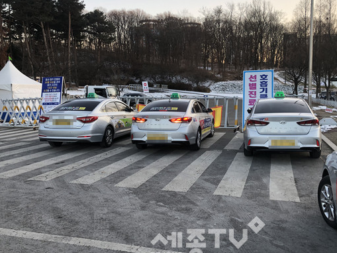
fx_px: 321
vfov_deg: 43.0
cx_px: 198
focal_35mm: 33
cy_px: 123
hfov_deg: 55.0
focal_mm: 3.99
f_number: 1.8
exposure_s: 1/120
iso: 32
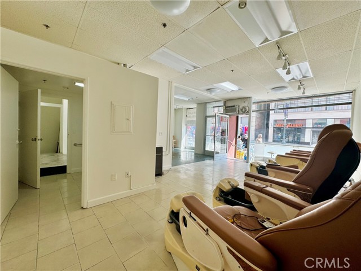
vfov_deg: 85.7
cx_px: 180
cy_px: 136
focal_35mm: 14
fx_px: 146
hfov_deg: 102.1
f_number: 2.2
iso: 40
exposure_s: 1/165
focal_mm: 2.22
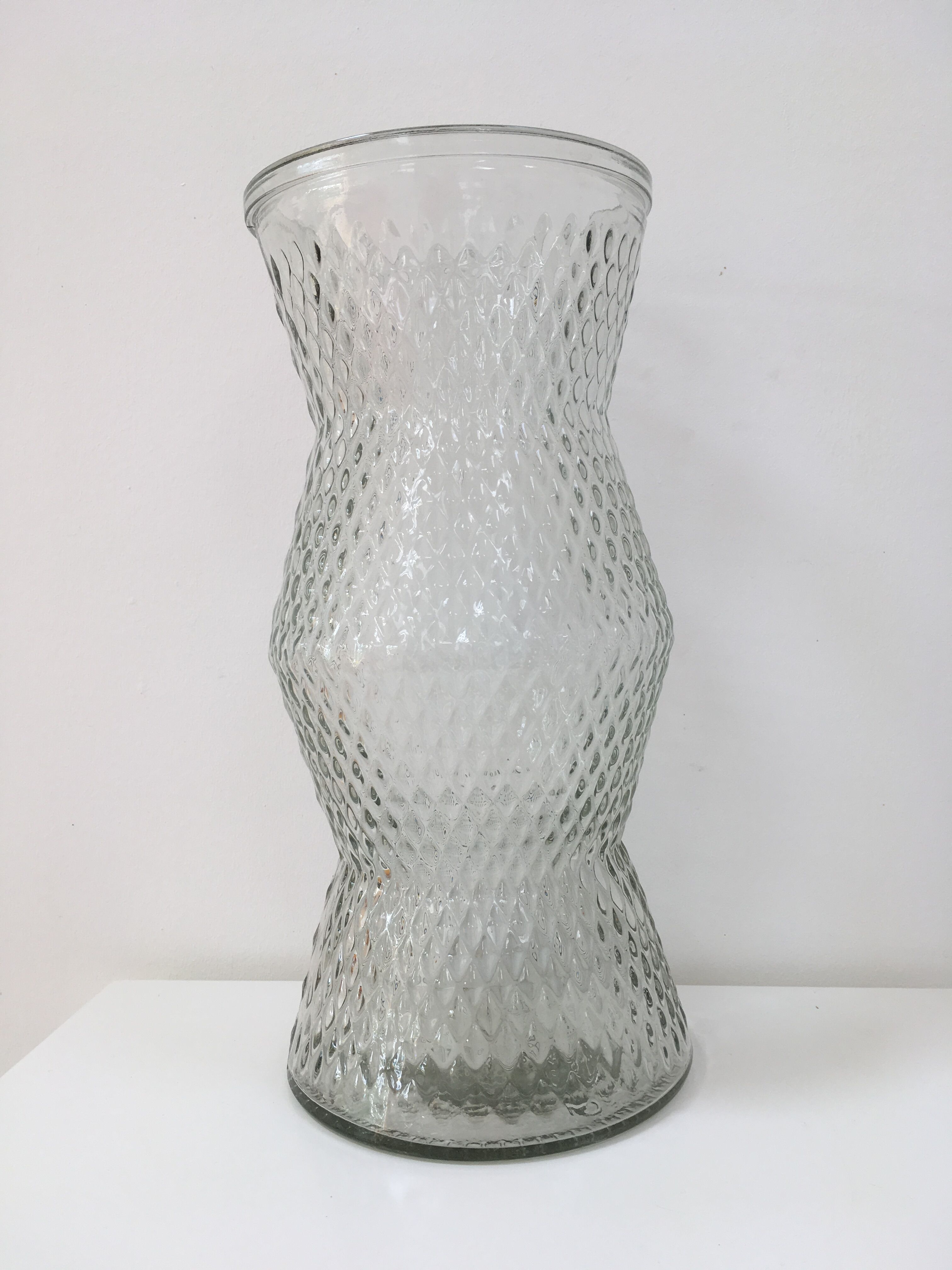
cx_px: 476
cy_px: 635
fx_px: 1063
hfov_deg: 48.2
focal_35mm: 29
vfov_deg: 61.7
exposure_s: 1/100
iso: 25
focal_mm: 4.15
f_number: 2.2
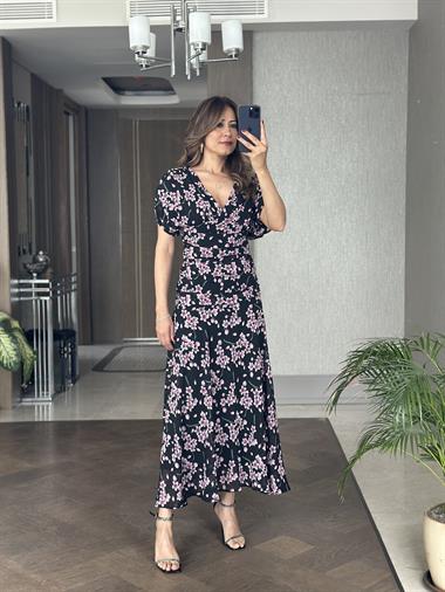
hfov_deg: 30.3
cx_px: 222
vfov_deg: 39.6
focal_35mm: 48
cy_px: 296
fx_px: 822
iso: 125
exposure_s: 1/113
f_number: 1.78
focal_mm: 6.86
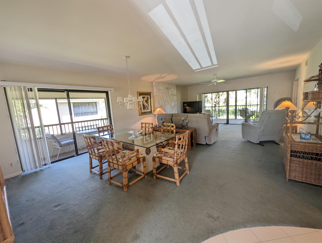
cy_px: 122
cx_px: 161
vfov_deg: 90.1
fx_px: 121
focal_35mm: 13
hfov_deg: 106.1
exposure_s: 1/60
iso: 165
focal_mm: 1.95
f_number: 2.2
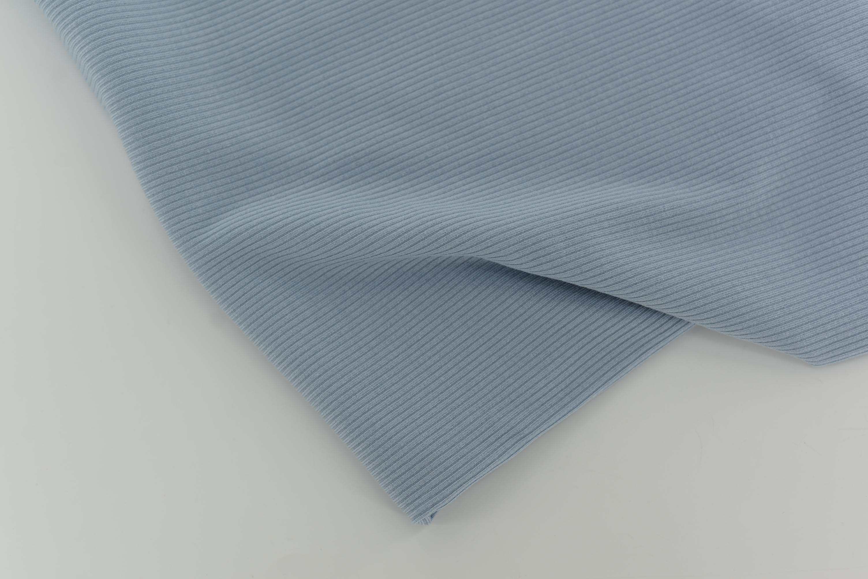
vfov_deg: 27.0
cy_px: 290
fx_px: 1206
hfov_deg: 39.6
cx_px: 434
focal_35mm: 50
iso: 100
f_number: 3.5
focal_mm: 50
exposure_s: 1/200
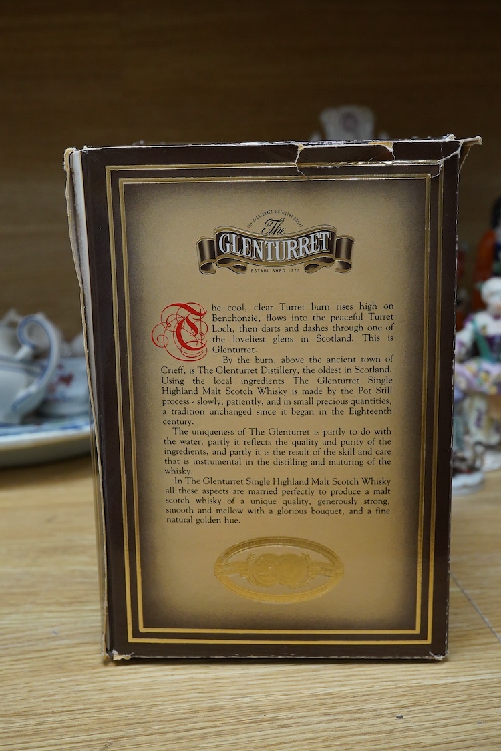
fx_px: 939
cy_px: 376
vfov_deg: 43.6
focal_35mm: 45
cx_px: 250
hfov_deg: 29.9
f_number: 9
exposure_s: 1/200
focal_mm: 30
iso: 2500
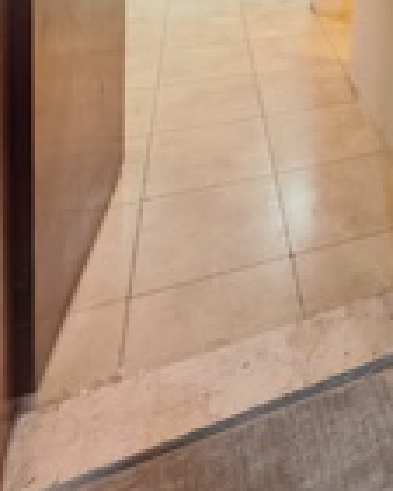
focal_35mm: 41
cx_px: 492
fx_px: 595
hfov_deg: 30.1
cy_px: -138
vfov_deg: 33.5
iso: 640
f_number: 2
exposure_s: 1/30
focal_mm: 1.82
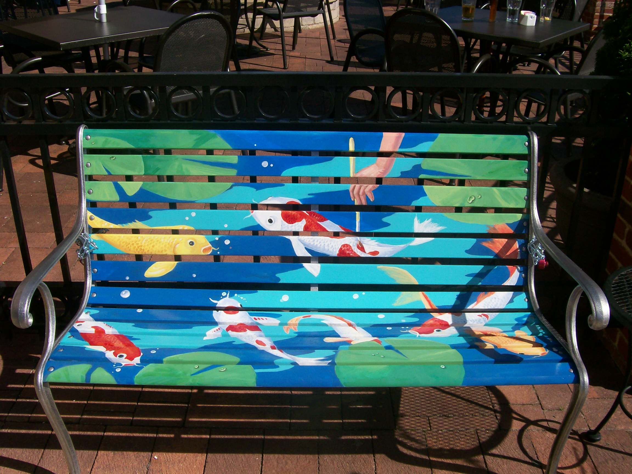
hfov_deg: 51.4
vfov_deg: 39.7
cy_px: 237
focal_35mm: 36
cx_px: 316
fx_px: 657
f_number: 4.8
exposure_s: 1/901
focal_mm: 6
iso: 80
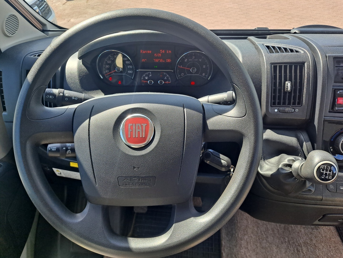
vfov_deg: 54.9
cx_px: 172
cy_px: 129
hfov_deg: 69.4
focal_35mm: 25
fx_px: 248
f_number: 2
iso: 32
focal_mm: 4.6
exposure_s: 1/242
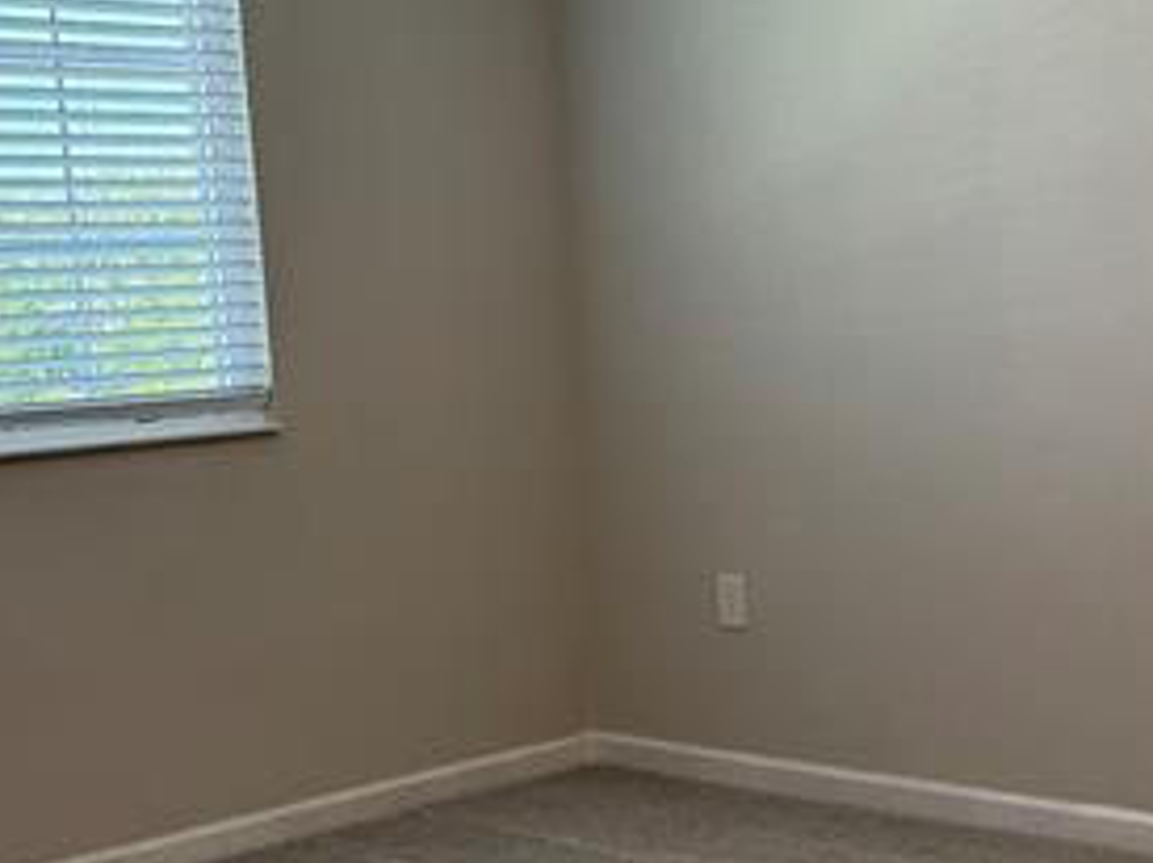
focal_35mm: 67
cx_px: 600
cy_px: 536
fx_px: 2231
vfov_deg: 21.9
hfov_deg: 29.0
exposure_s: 1/166
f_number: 1.78
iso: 100
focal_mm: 6.76
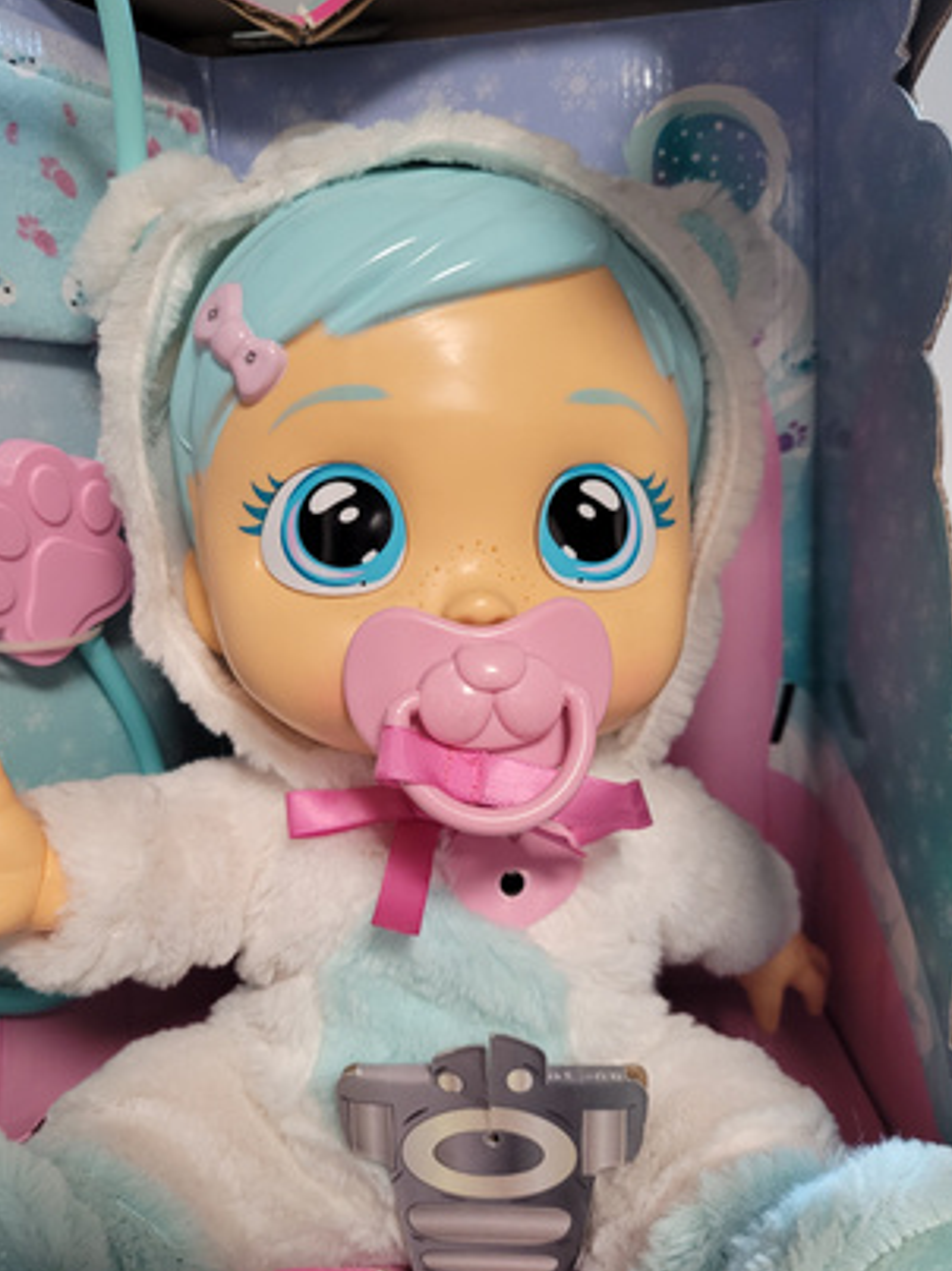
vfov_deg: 61.7
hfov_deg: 48.2
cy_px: 640
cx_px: 446
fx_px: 1064
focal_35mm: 29
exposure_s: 1/100
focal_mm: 5.4
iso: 320
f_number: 1.8
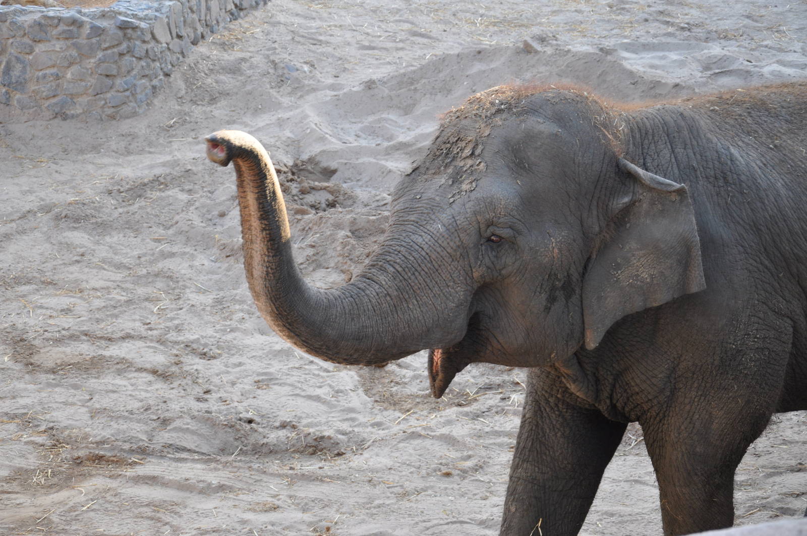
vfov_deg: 17.5
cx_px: 404
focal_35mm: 78
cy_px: 268
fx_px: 1747
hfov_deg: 26.0
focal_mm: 52
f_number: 5
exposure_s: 1/100
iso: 400
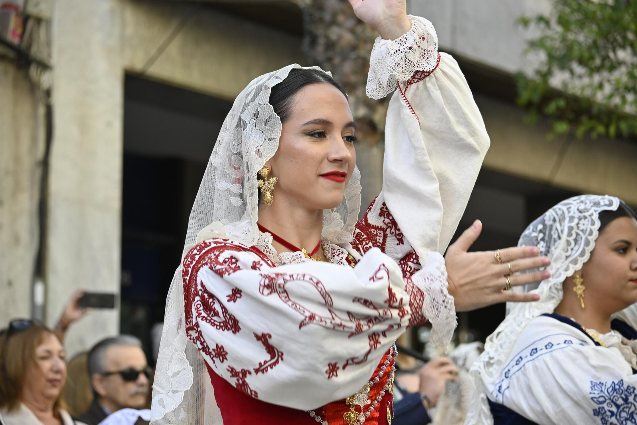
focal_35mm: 130
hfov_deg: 15.7
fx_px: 2309
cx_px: 318
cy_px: 212
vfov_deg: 10.5
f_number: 5.6
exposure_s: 1/400
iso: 500
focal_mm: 87
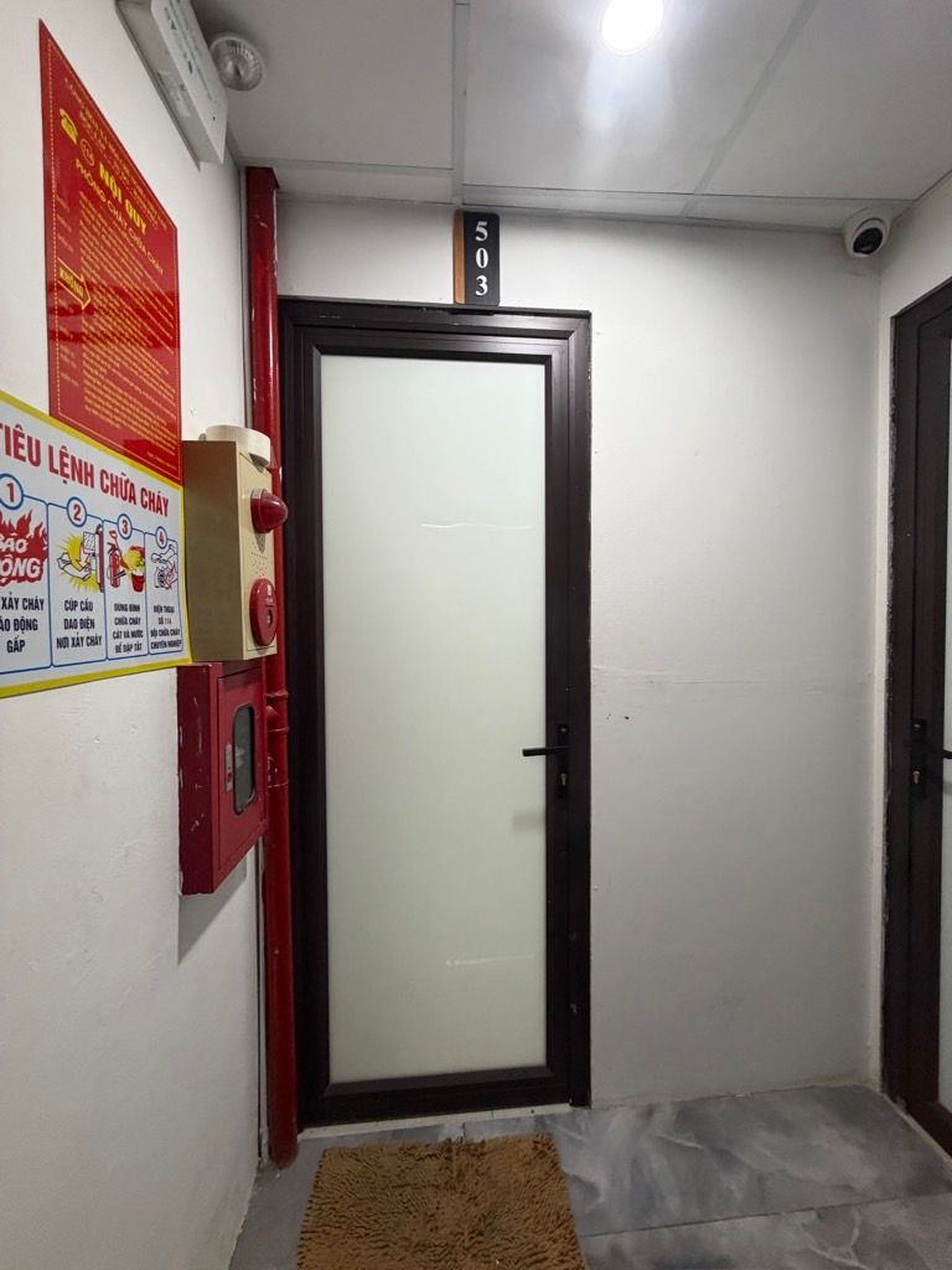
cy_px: 635
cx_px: 476
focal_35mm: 14
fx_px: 513
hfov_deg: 85.7
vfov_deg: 102.1
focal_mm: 2.22
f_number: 2.2
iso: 320
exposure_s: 1/50
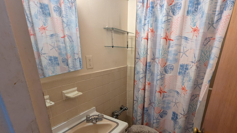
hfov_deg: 95.3
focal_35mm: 17
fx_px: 107
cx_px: 135
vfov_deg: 62.1
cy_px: 90
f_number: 2.2
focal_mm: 1.95
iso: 120
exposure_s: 1/24
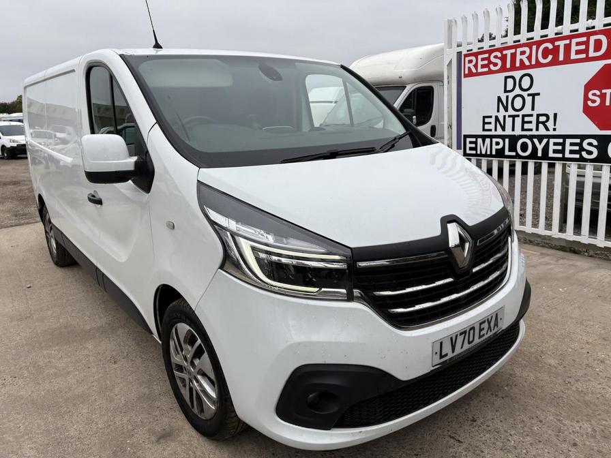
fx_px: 459
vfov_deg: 53.1
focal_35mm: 26
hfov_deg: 67.3
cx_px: 306
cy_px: 229
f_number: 1.6
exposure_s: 1/959
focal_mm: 5.96
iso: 50
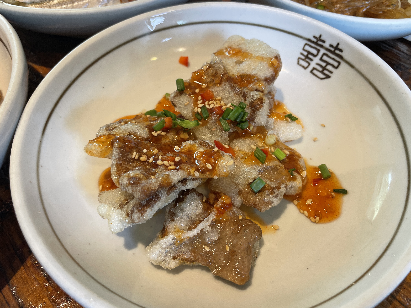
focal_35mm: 26
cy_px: 154
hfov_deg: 67.3
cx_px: 206
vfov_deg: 53.1
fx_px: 309
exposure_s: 1/60
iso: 64
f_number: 1.6
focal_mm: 4.2
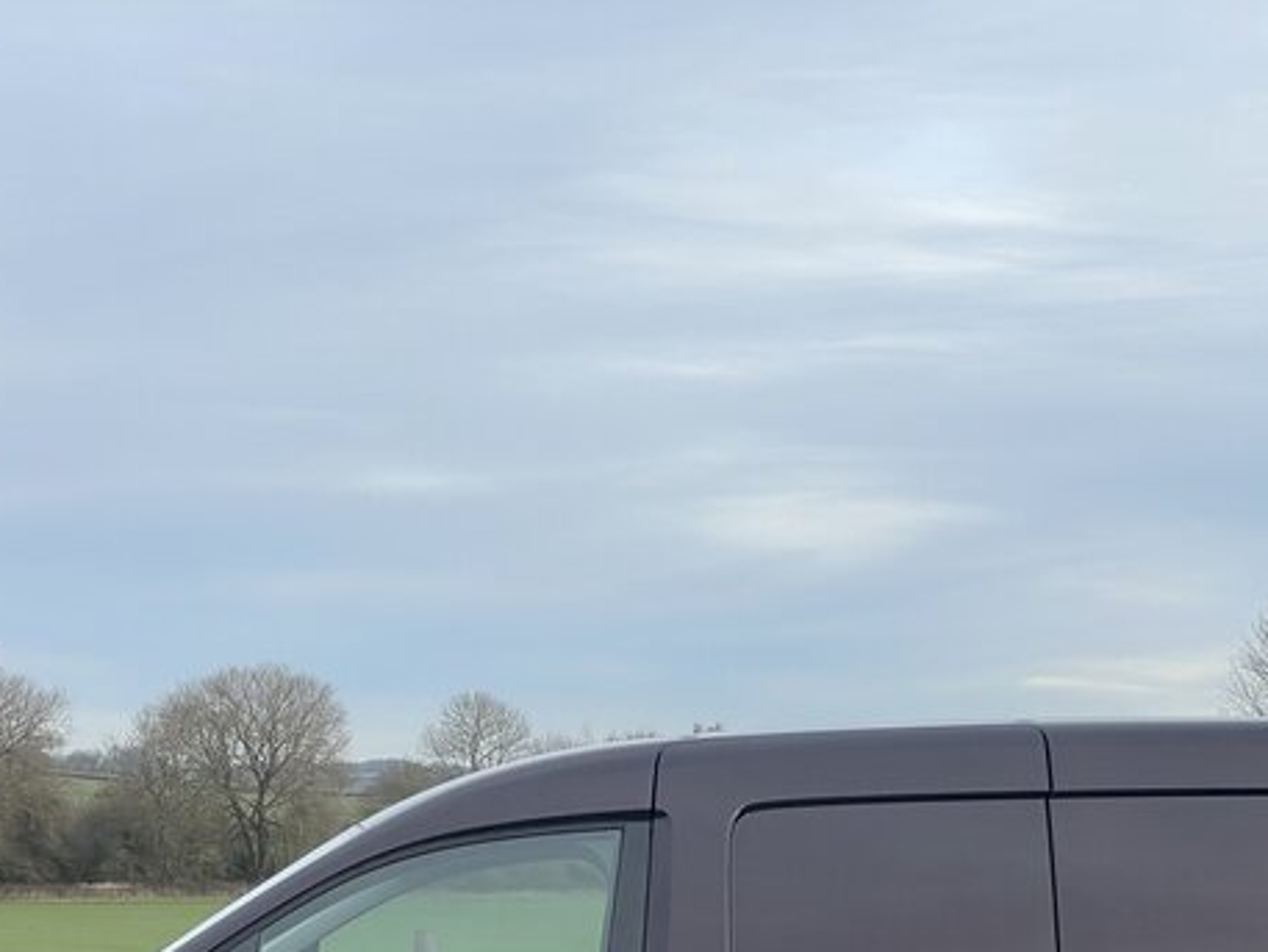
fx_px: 3334
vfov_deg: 16.1
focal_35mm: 91
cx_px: 671
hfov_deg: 21.5
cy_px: 830
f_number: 2
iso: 25
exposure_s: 1/390
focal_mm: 6
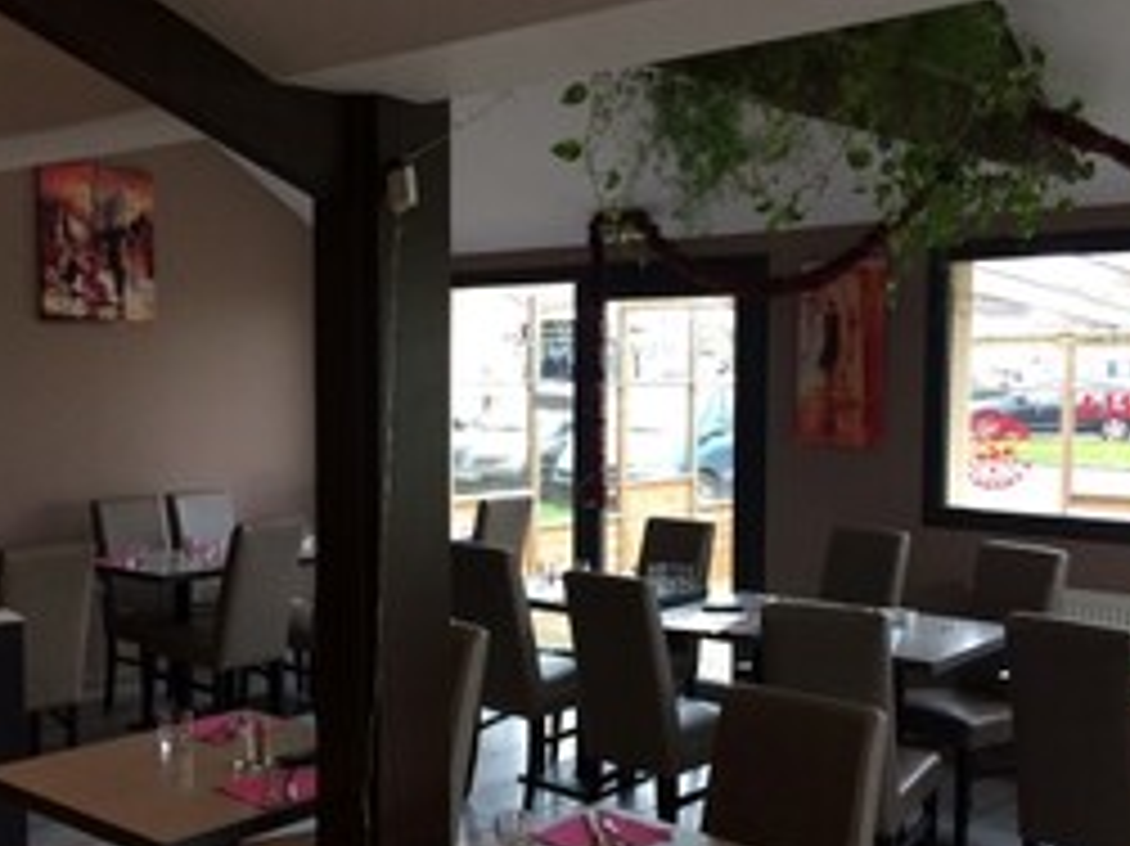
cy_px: 450
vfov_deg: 35.1
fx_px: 1338
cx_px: 556
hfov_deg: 45.8
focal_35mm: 41
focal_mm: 4.15
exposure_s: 1/33
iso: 64
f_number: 2.2
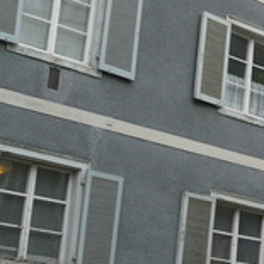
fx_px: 1130
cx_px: 535
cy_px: 87
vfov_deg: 13.3
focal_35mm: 131
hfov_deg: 11.8
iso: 100
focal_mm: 6
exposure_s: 1/125
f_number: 4
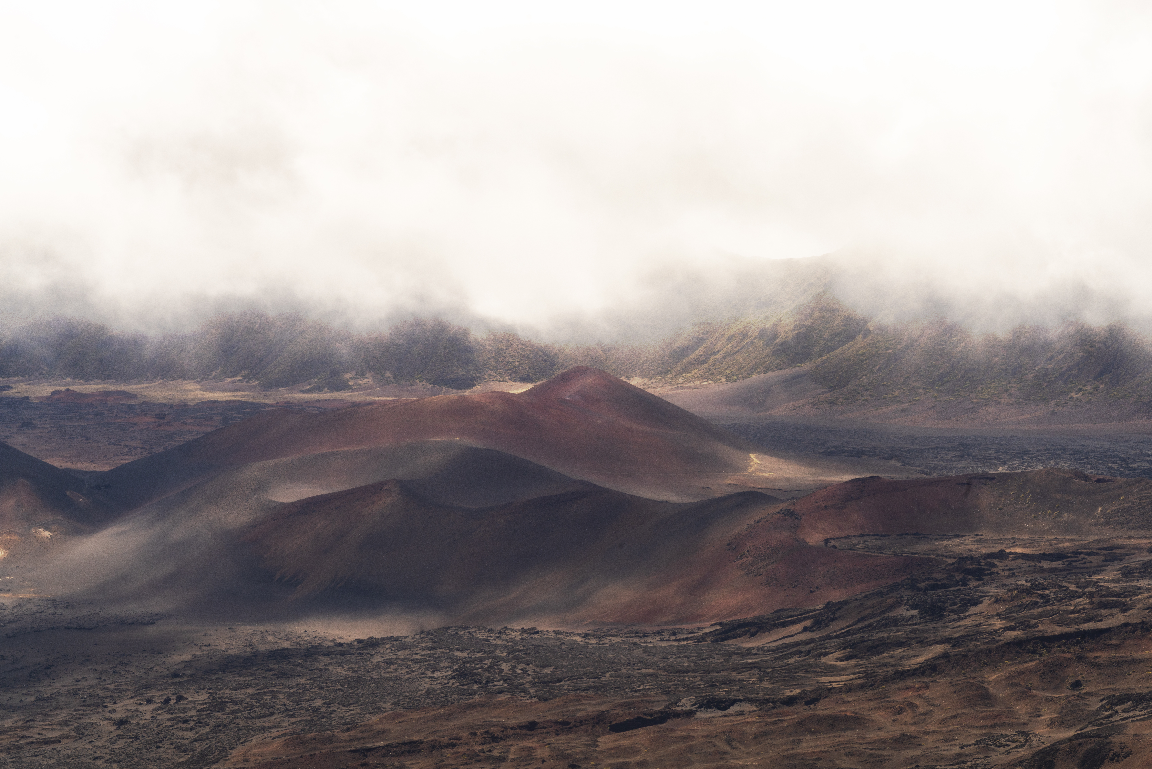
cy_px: 384
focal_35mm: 115
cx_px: 576
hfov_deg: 17.8
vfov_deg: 11.9
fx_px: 3680
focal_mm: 115
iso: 250
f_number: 18
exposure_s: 1/160
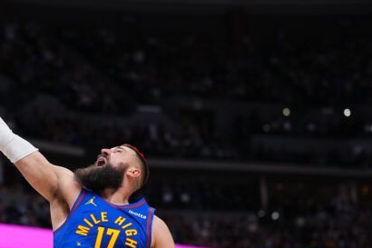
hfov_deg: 13.9
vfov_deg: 9.3
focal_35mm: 147
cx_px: 48
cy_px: 222
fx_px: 1518
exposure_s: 1/1600
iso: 1600
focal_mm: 70
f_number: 2
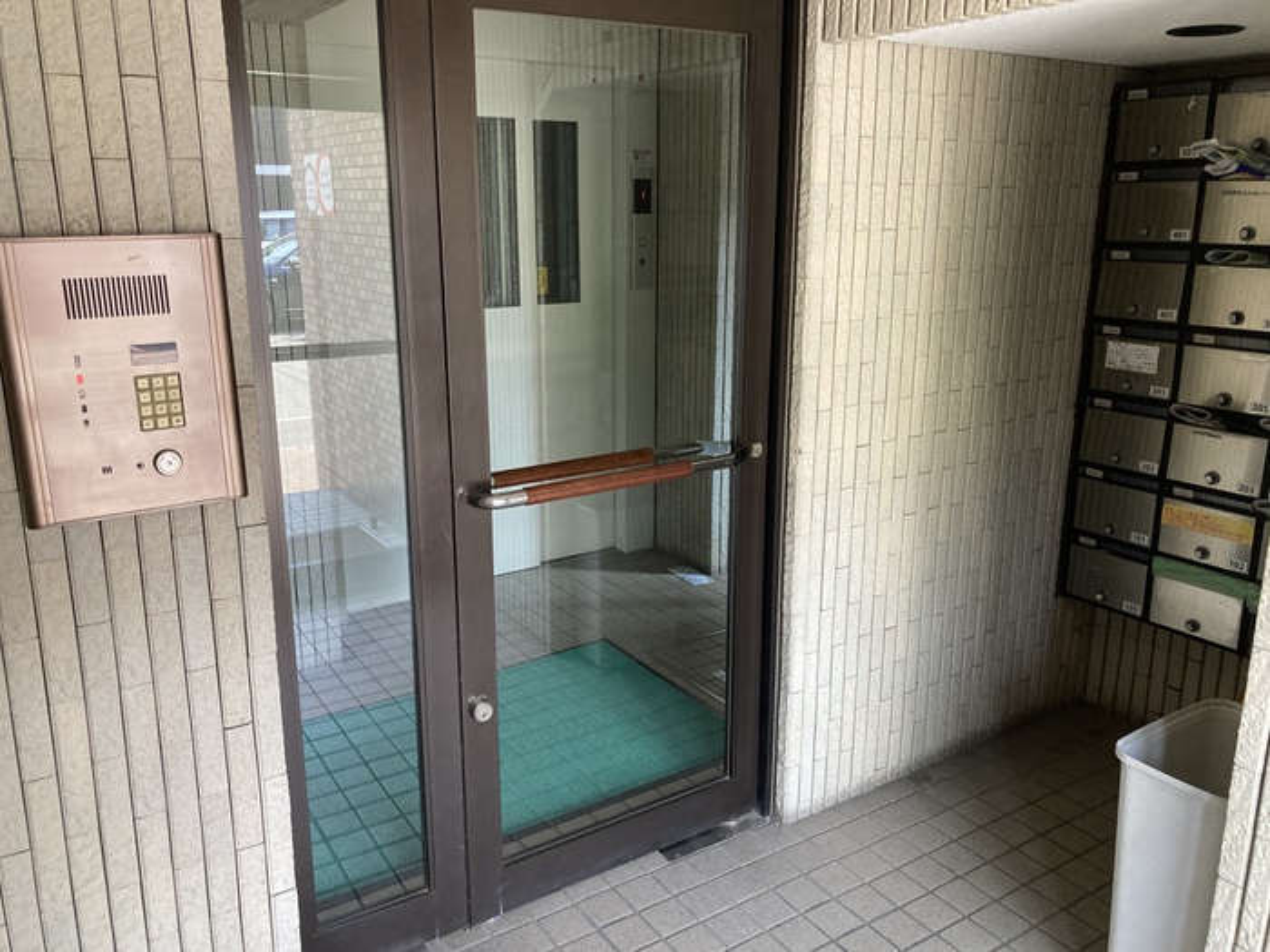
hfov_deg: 63.4
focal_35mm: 28
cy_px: 476
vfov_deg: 49.7
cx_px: 635
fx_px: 1027
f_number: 1.8
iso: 160
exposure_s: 1/60
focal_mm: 3.99
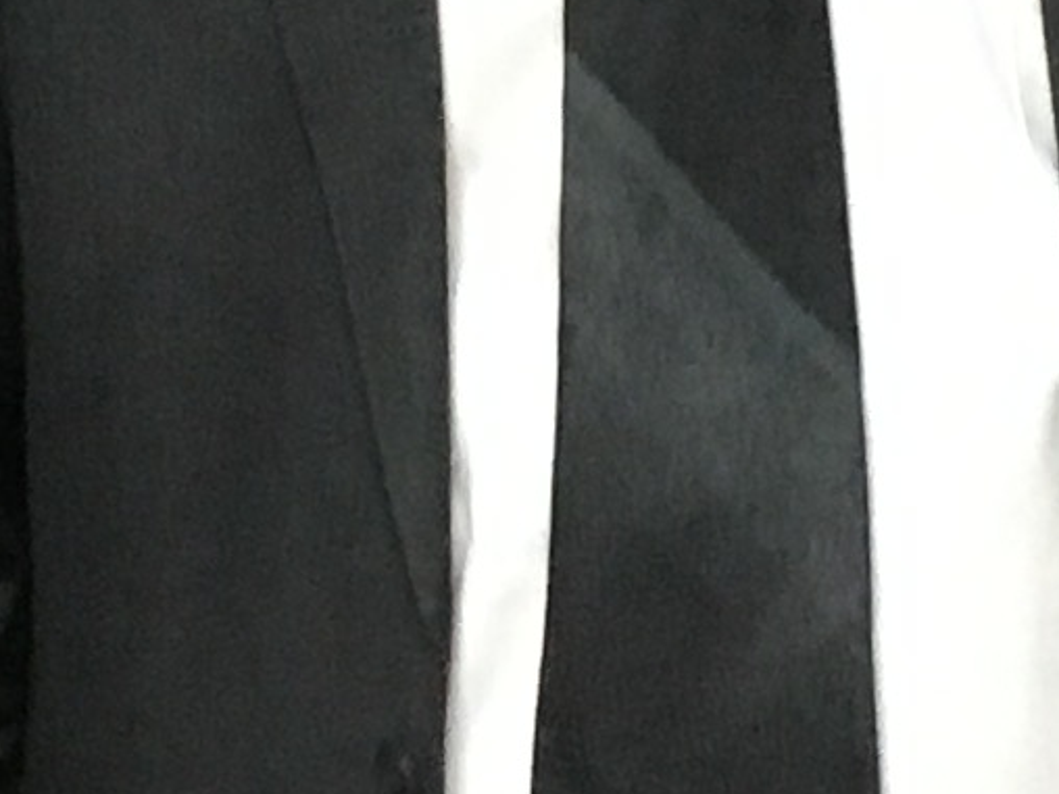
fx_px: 7036
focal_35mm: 230
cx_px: 684
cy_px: -277
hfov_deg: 8.6
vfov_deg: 6.4
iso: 200
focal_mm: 4.15
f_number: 2.2
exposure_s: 1/17
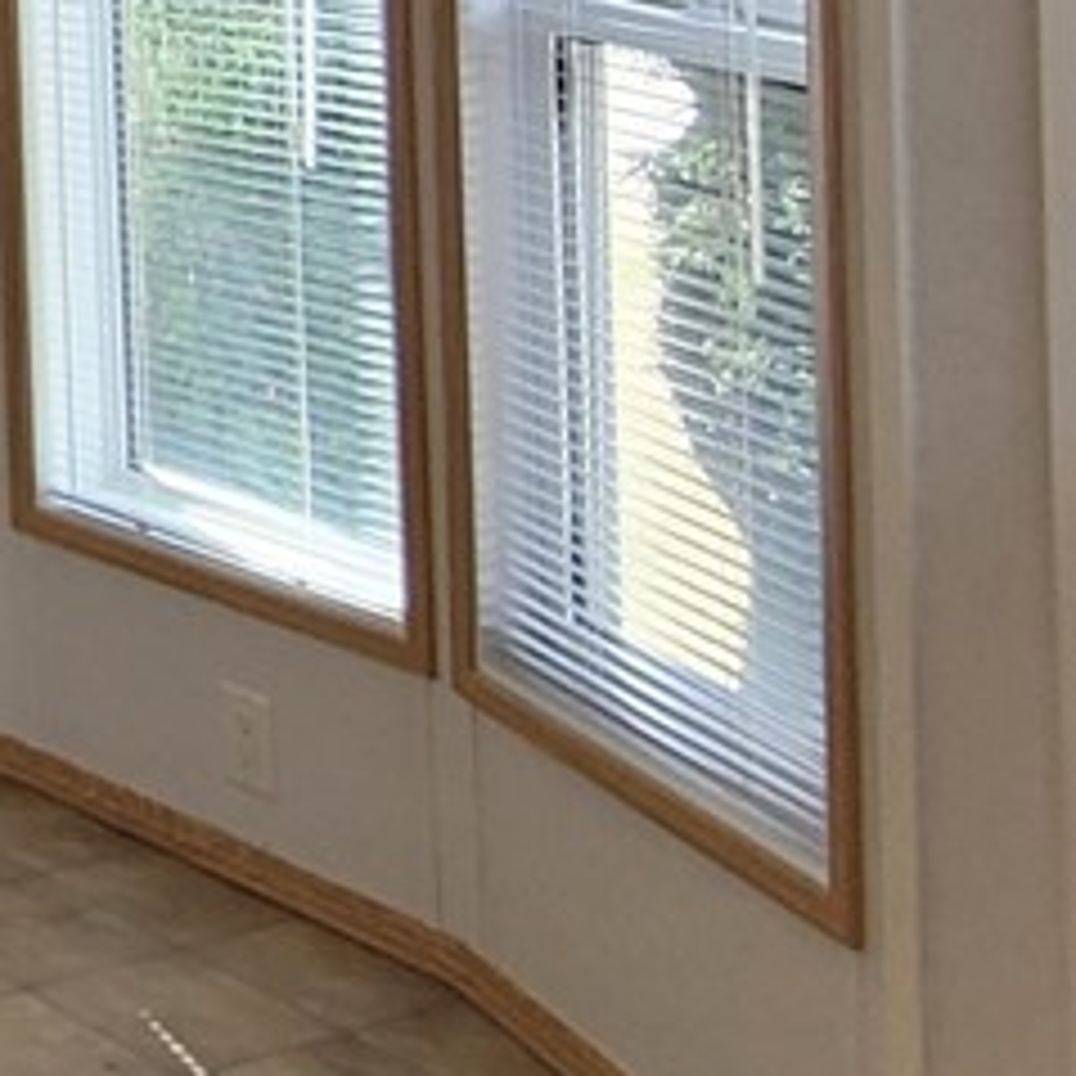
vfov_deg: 20.7
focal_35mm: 77
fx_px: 2708
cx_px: -1017
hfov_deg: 17.1
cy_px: -275
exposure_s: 1/60
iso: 64
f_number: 2.2
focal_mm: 1.74
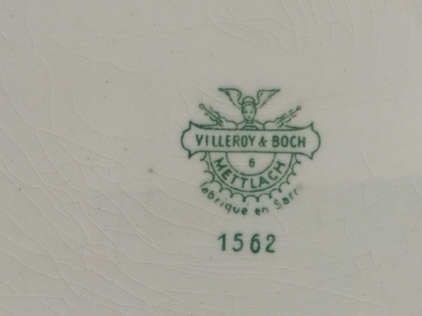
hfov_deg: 65.3
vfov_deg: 51.4
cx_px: 211
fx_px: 329
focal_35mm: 27
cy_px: 158
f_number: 1.79
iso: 157
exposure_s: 1/100
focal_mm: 4.71
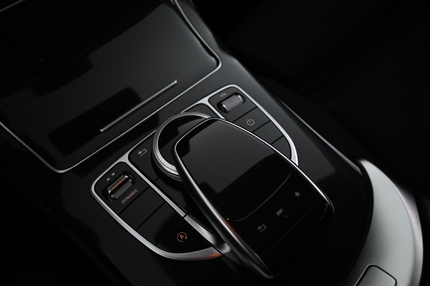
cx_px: 215
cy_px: 143
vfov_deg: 46.8
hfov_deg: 65.9
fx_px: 331
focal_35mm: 28
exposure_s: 1/40
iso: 1600
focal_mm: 18.5
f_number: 3.8
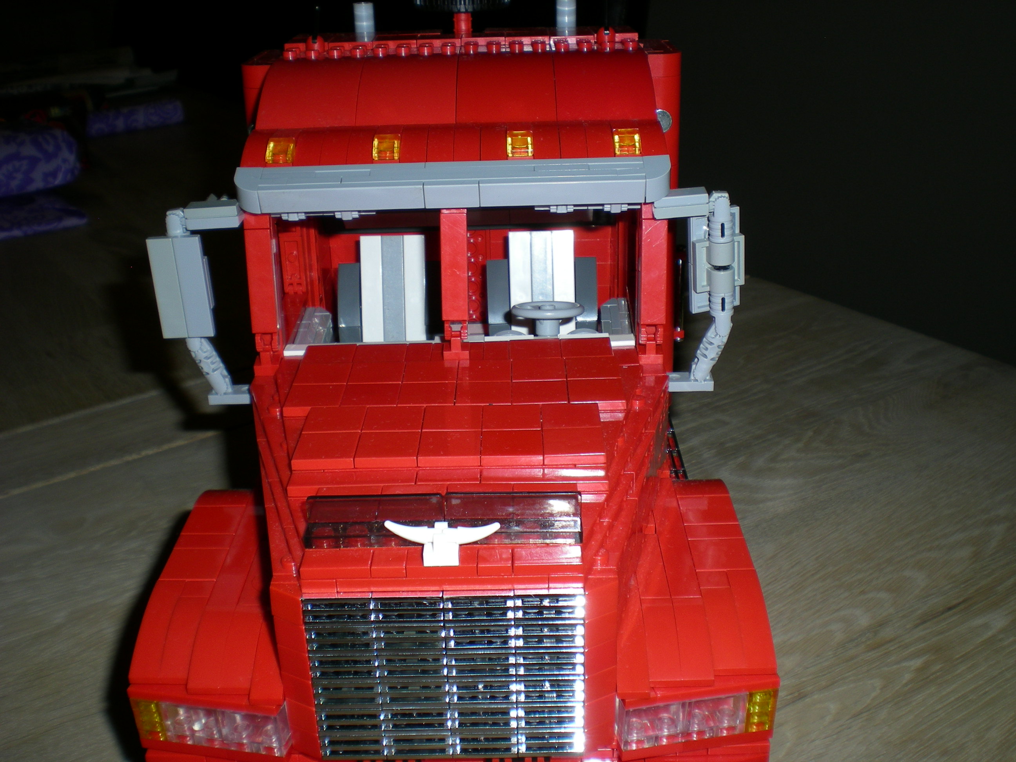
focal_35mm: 38
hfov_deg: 49.0
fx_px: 1115
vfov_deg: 37.7
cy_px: 381
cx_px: 508
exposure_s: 1/60
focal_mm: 6.3
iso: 50
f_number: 4.6
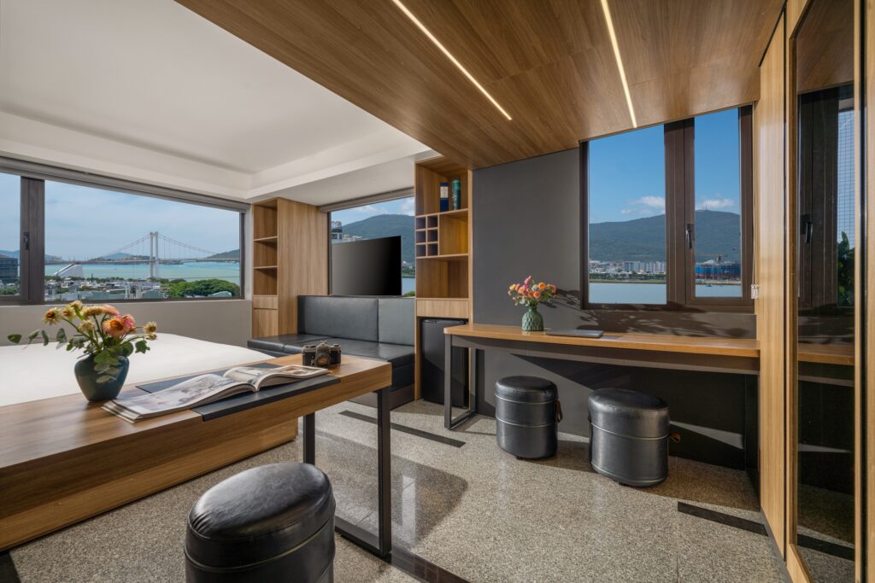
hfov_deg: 104.2
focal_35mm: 14
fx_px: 340
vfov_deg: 81.2
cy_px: 292
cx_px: 438
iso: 160
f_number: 9
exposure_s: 1/8
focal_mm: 14
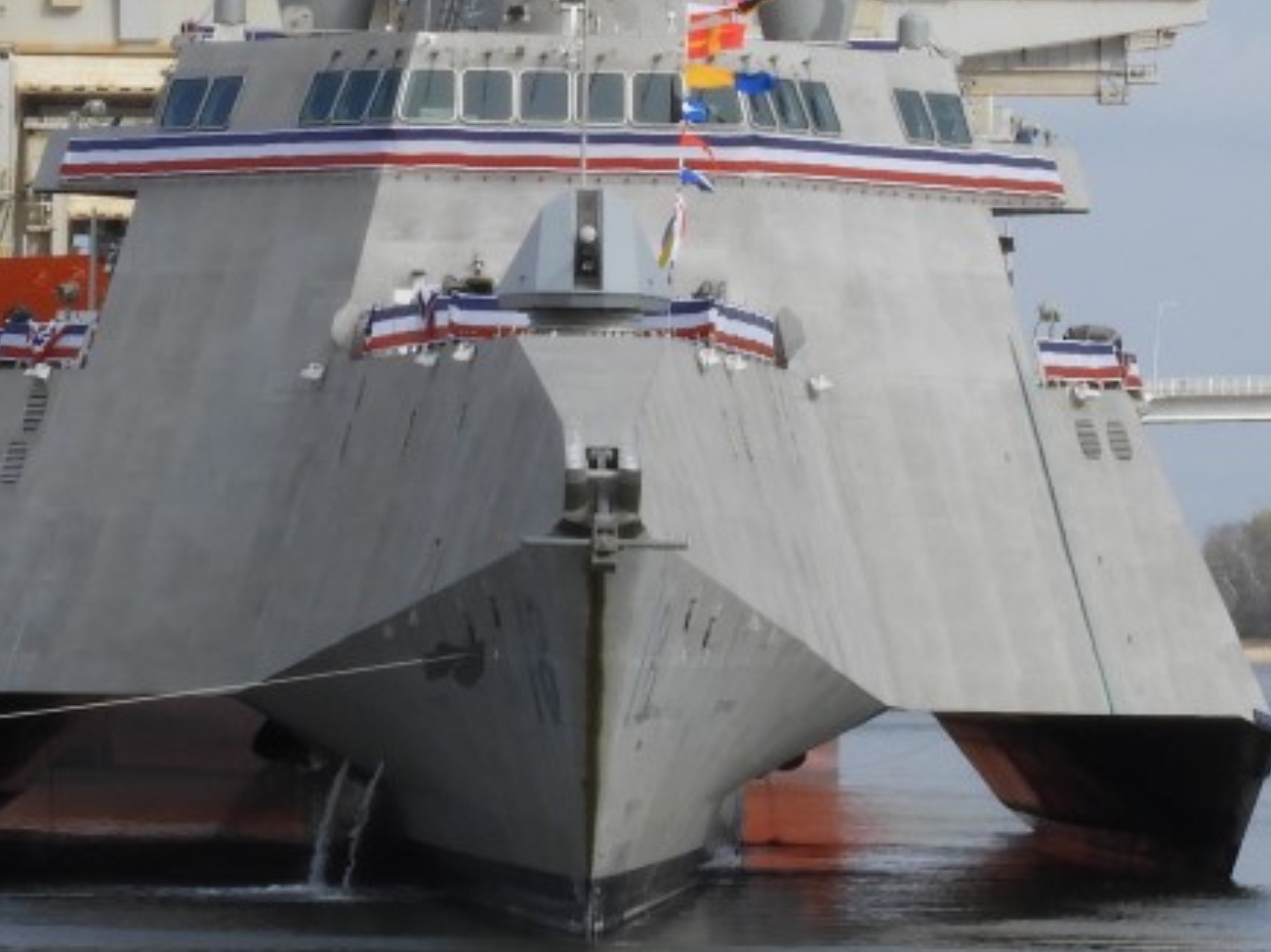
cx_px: 633
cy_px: 451
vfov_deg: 3.9
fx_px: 14018
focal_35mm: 382
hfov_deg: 5.2
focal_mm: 20.6
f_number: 5
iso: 100
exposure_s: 1/640
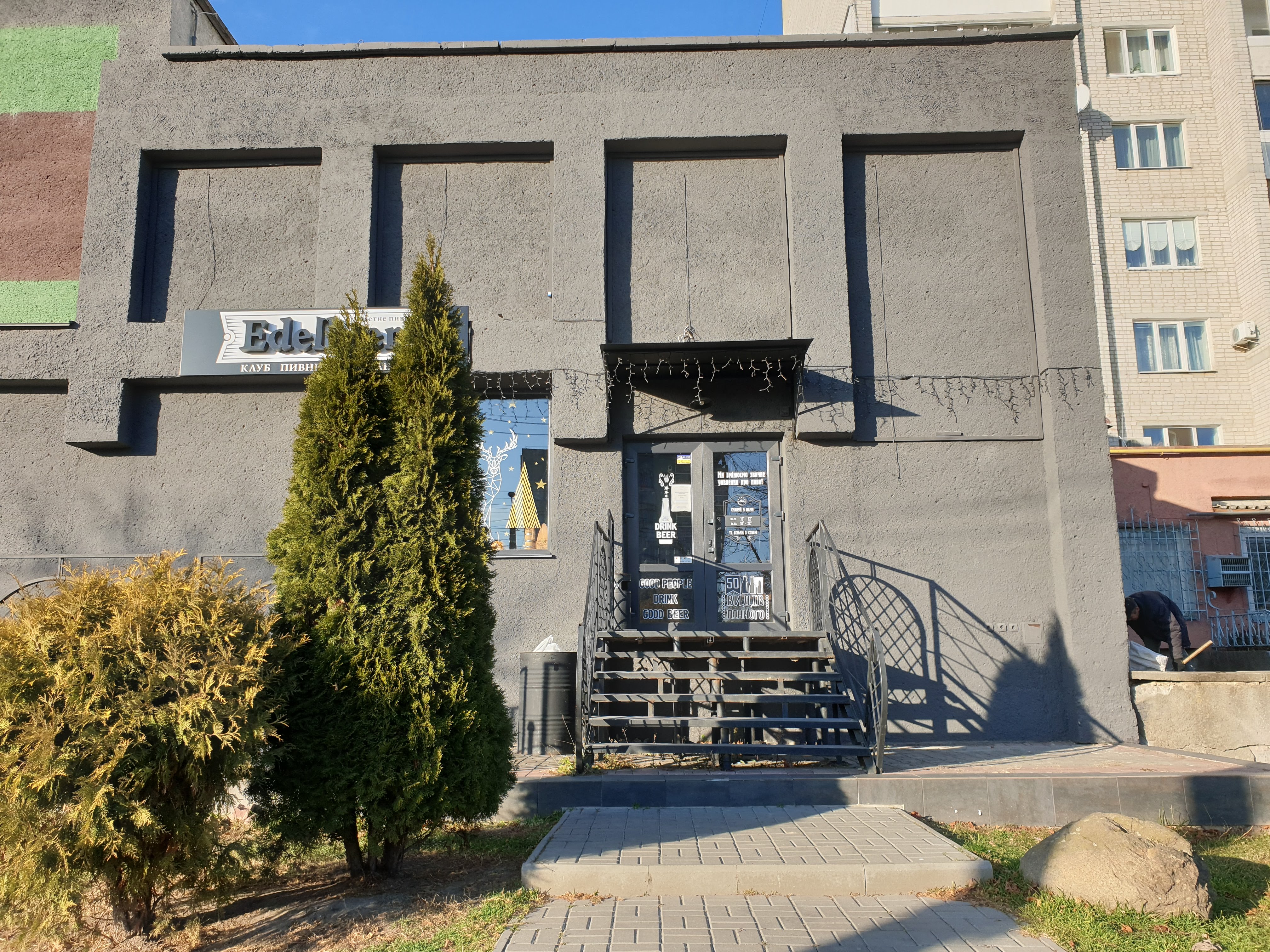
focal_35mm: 26
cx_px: 635
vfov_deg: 53.1
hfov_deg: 67.3
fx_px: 954
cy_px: 476
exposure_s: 1/832
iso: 50
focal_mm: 4.3
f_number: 2.4
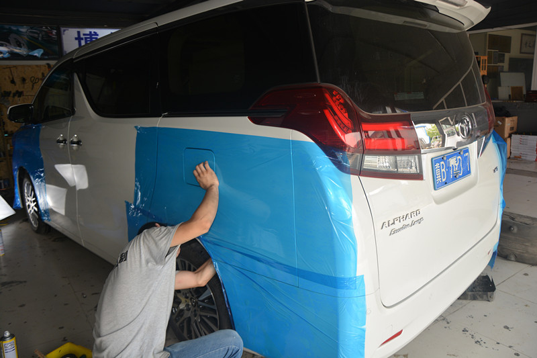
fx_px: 403
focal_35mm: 27
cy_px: 179
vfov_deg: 47.9
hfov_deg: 67.4
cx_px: 268
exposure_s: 1/125
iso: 220
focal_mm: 18
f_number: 3.5
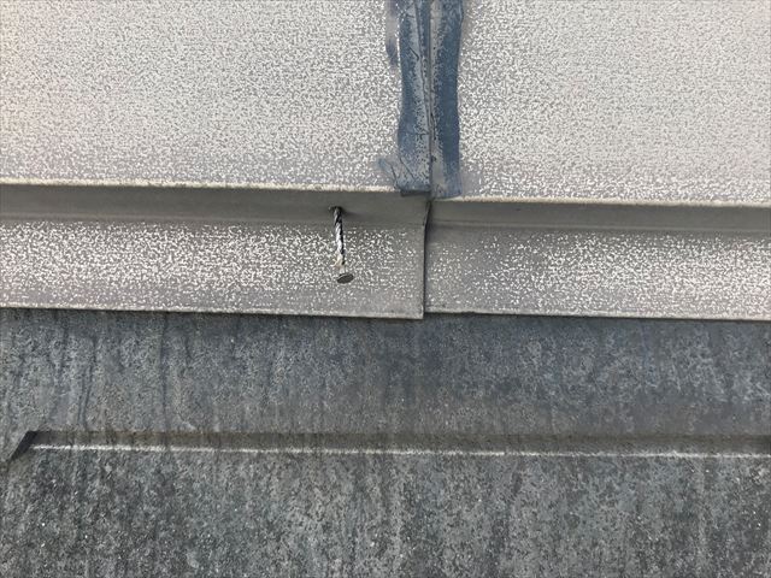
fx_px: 624
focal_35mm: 28
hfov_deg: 63.4
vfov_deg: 49.7
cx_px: 386
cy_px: 289
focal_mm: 3.99
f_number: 1.8
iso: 20
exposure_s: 1/256
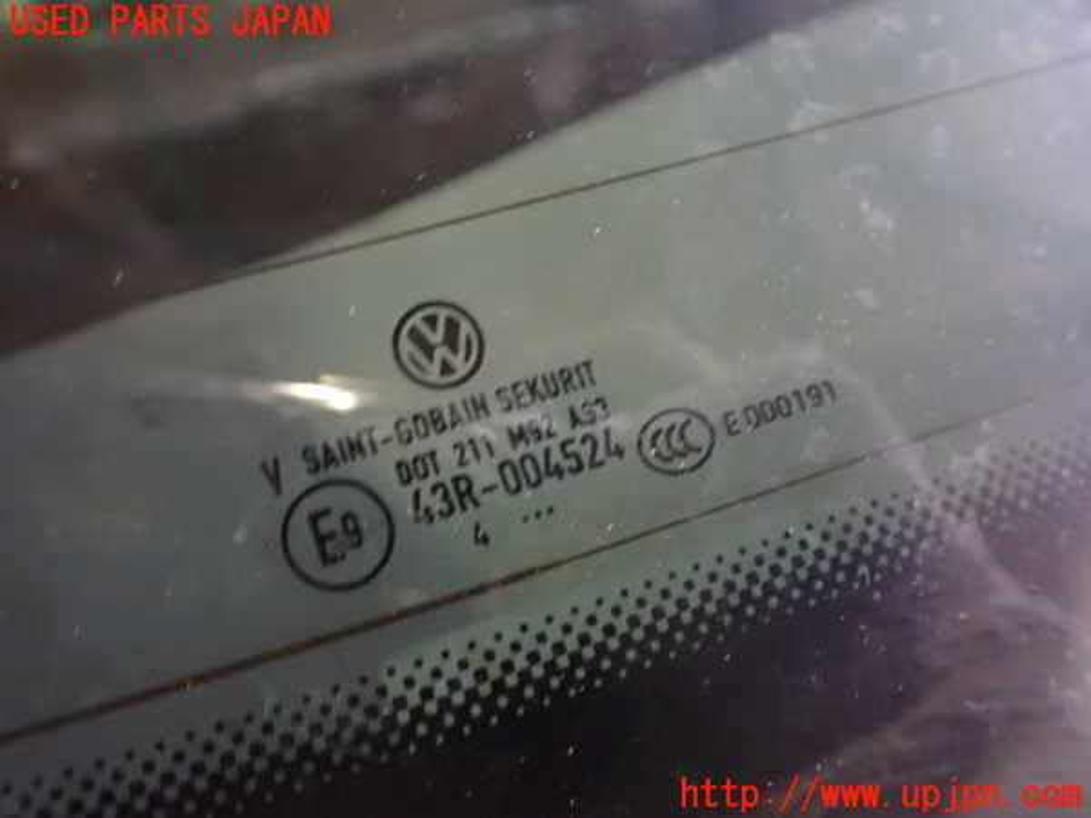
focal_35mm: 30
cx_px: 546
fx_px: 946
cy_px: 409
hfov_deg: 60.0
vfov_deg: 46.8
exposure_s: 1/20
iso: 1600
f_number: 2.3
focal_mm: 5.4
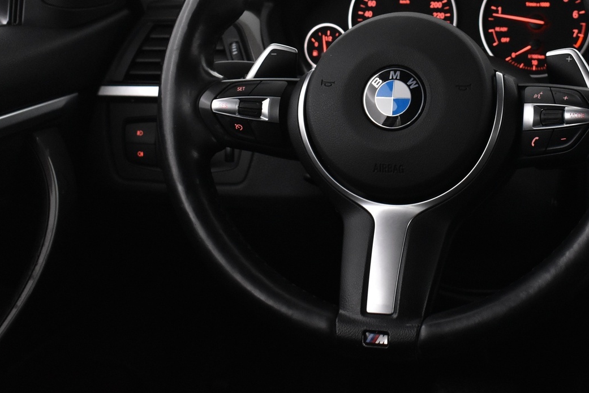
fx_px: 1145
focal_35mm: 70
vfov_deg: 19.3
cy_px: 97
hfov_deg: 28.7
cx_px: 389
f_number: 4.2
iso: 2500
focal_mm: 30
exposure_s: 1/50
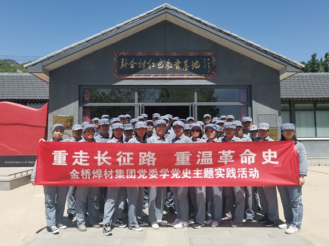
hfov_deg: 61.7
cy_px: 123
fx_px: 276
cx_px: 164
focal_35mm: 29
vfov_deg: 48.2
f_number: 1.8
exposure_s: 1/1667
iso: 50
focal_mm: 5.58
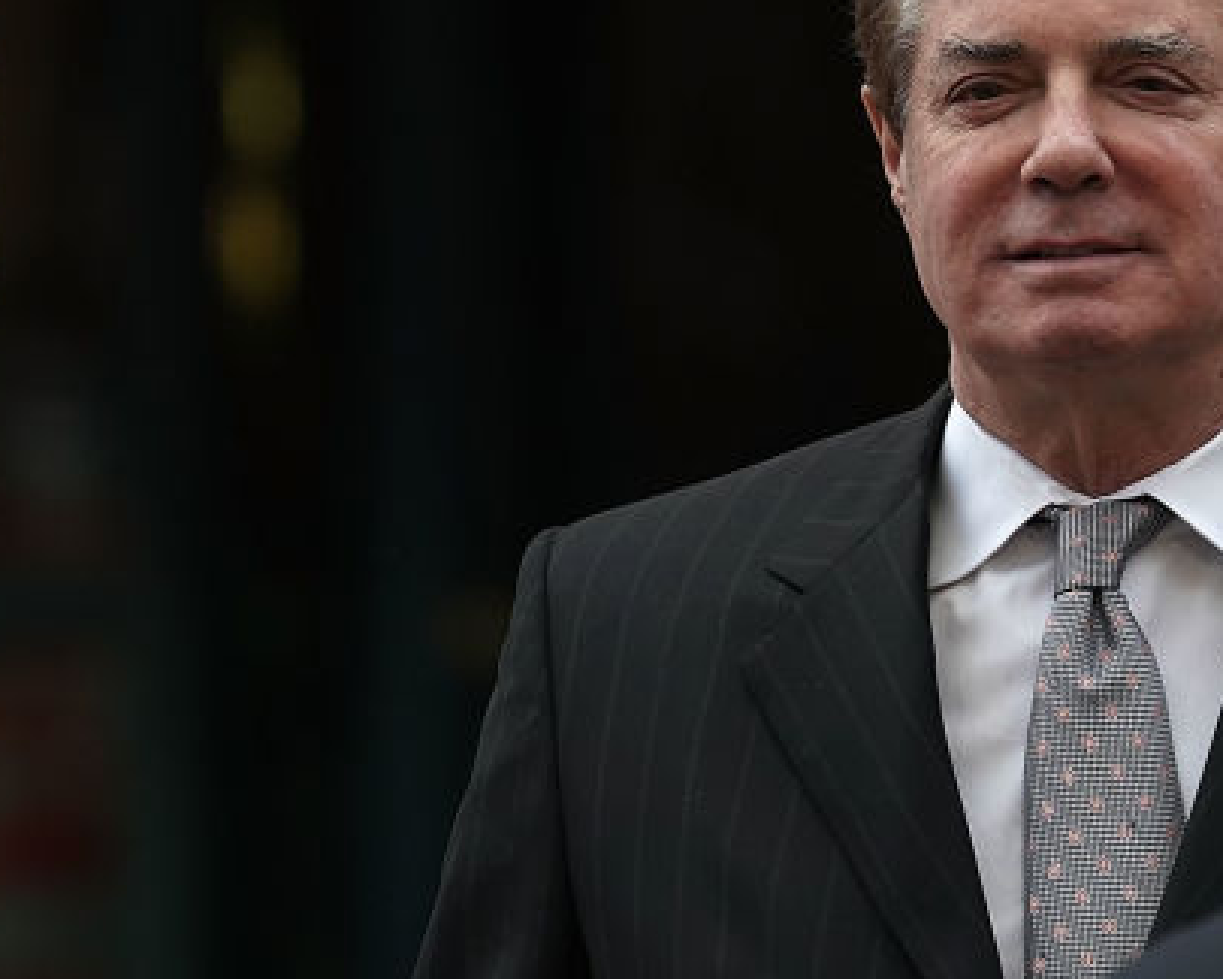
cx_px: 876
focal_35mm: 705
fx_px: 25518
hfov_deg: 2.7
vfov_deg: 2.2
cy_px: 153
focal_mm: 297
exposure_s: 1/1250
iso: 1600
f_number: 5.6
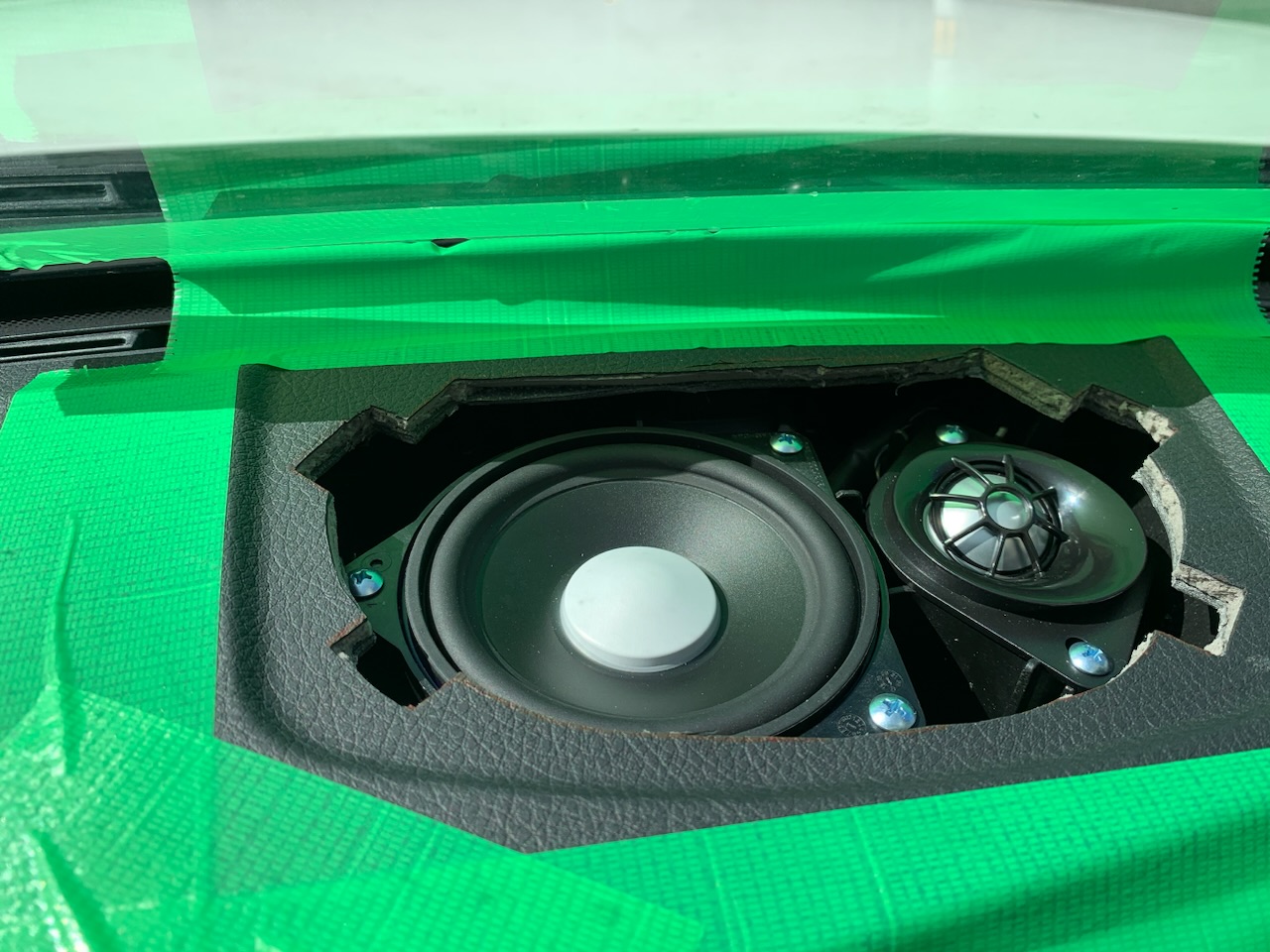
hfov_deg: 67.3
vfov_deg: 53.1
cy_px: 476
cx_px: 635
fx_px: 954
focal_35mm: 26
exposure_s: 1/1536
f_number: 1.8
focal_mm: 4.25
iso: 25
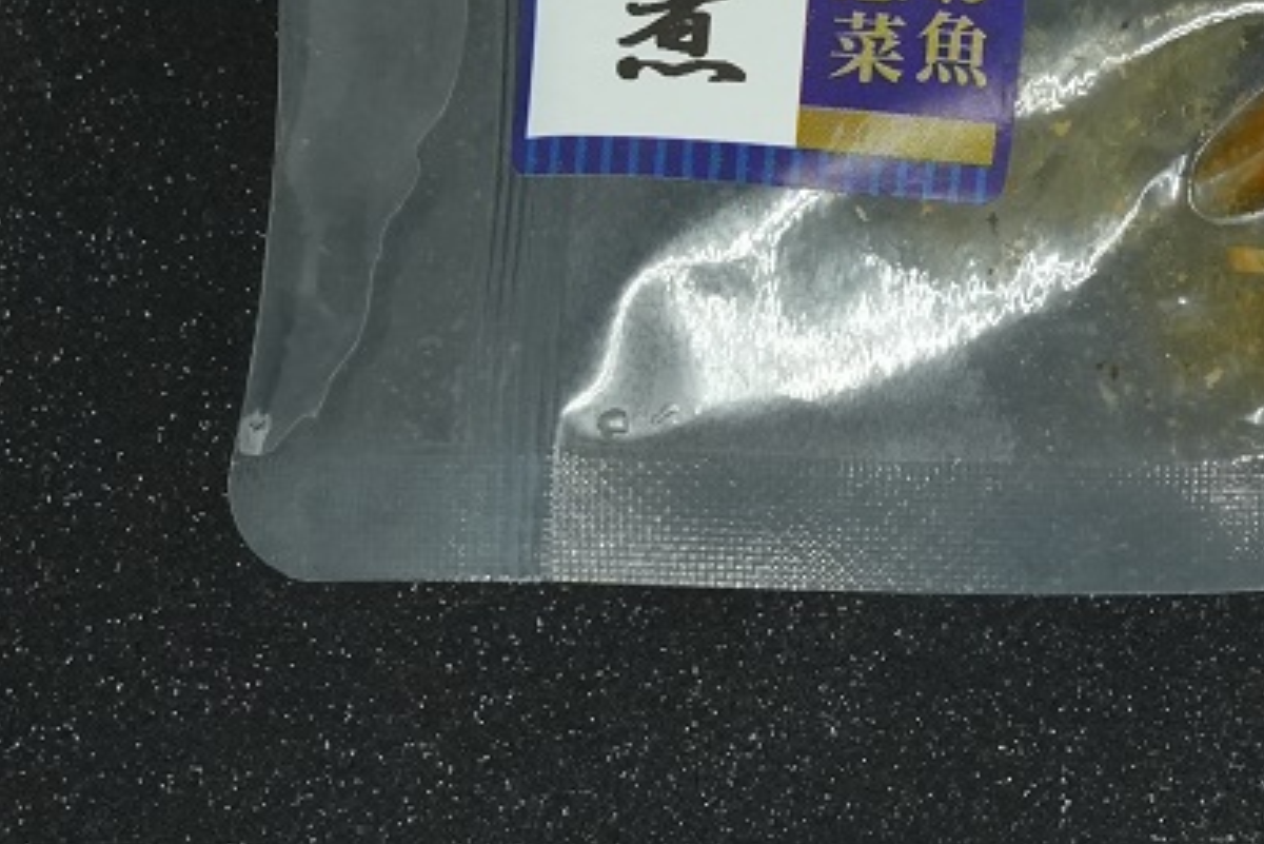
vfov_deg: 5.6
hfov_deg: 8.3
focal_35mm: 245
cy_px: -152
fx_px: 8605
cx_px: 1390
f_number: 6.3
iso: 2000
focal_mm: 65.6
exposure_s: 1/160
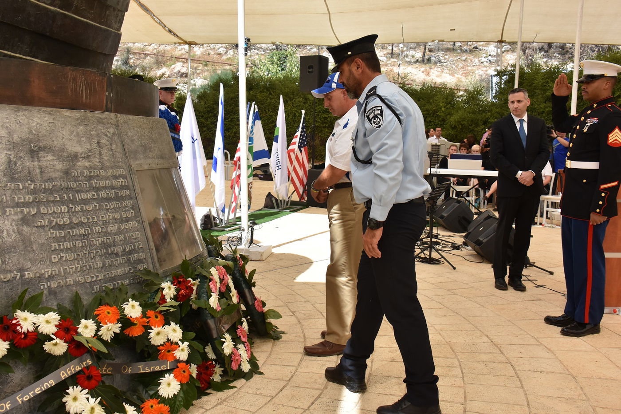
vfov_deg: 36.9
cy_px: 207
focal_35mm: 36
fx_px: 621
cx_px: 310
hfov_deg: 53.1
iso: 500
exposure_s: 1/800
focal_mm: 24
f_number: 7.1
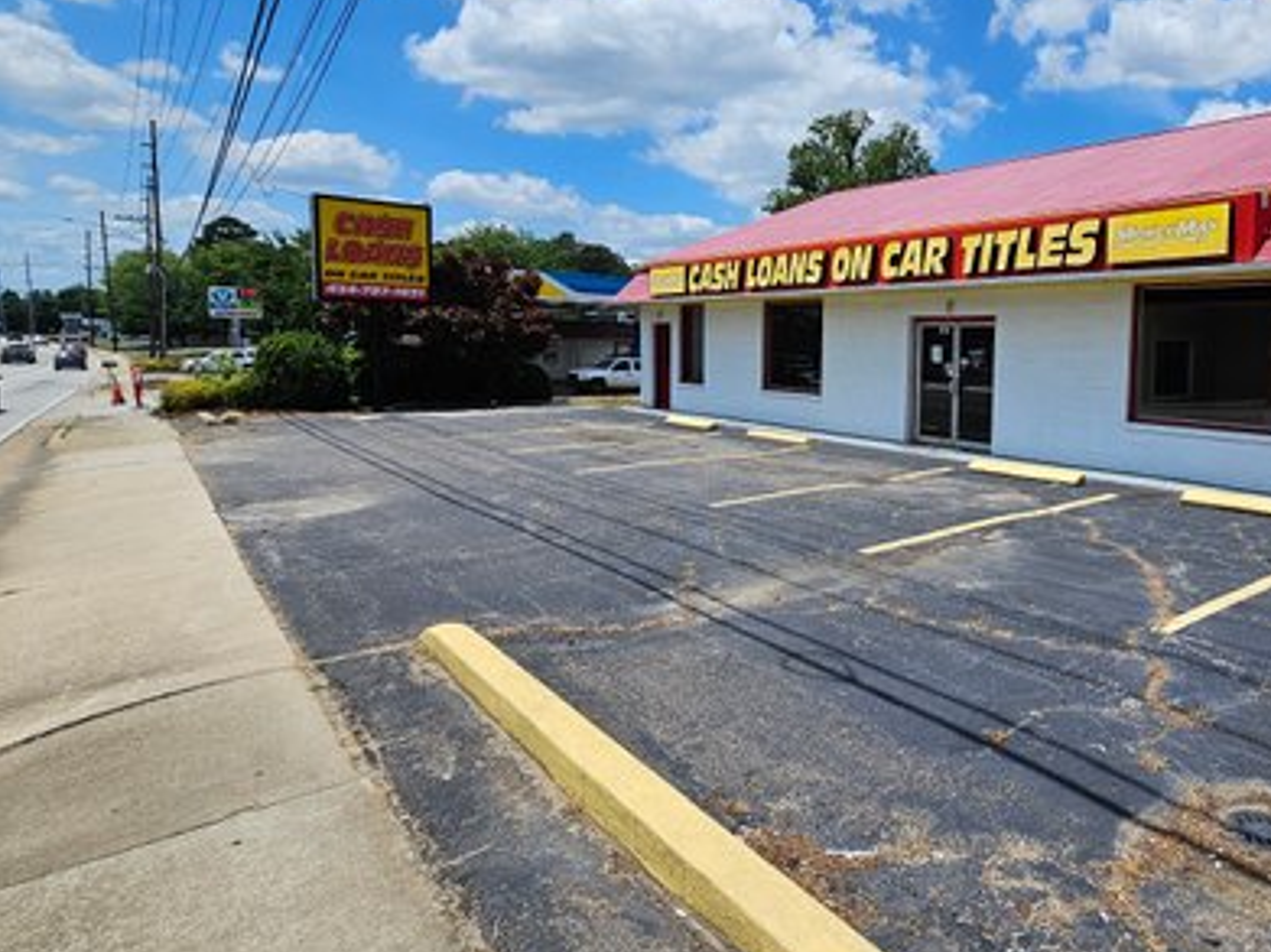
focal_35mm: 21
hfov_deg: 74.7
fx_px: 771
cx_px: 915
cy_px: 408
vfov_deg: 63.1
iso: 50
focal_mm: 2.2
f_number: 2.2
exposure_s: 1/4131
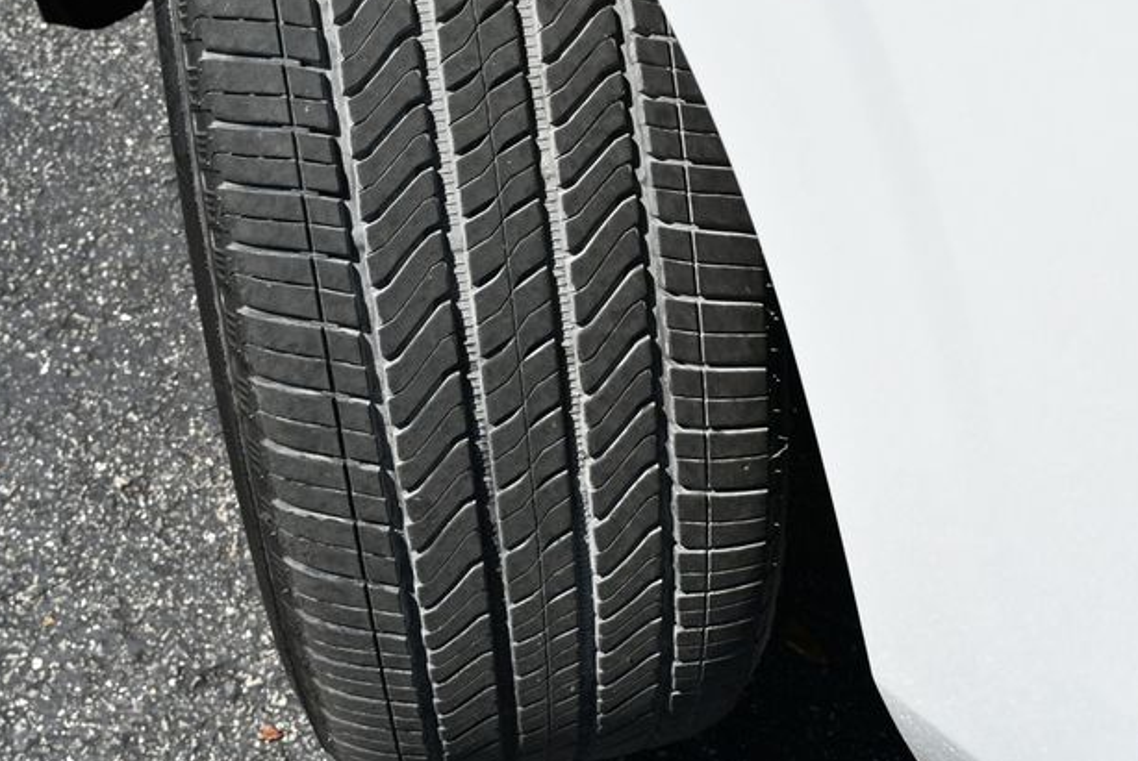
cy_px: 370
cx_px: 573
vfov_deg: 27.1
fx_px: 1582
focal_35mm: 50
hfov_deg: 39.6
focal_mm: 24
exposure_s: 1/250
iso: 110
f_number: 8
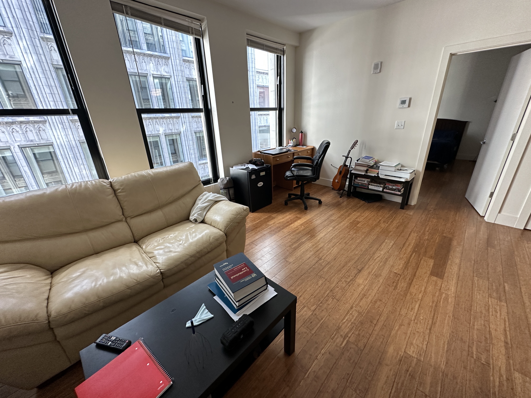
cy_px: 199
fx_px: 215
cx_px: 266
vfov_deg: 85.7
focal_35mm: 14
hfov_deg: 102.1
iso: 200
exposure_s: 1/99
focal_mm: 2.22
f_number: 2.2
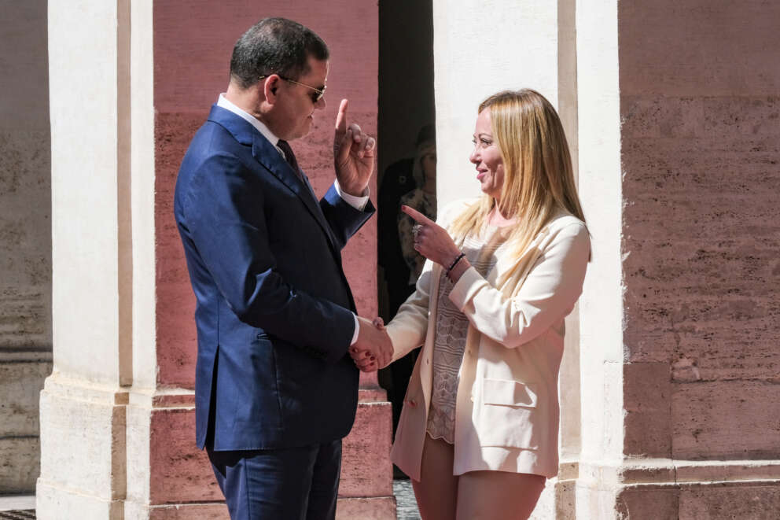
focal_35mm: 150
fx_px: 3249
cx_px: 390
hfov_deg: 13.7
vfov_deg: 9.1
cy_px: 260
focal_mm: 100
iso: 500
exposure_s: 1/500
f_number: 11
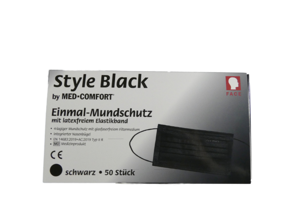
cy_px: 110
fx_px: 281
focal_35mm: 33
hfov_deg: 55.4
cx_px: 148
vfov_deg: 42.9
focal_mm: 6
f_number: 3.4
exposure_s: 1/80
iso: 400
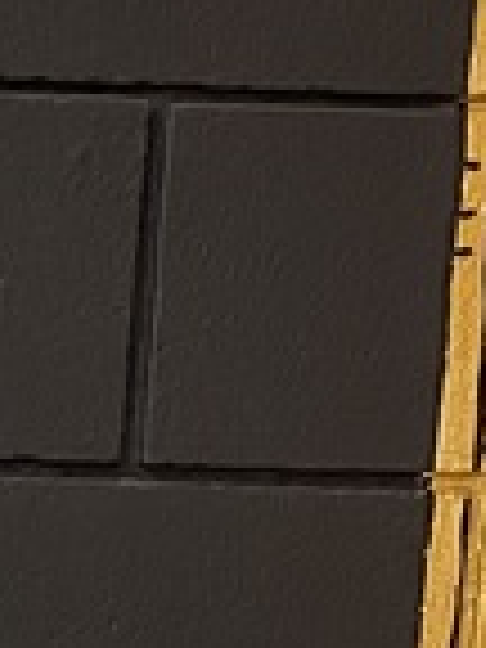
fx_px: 2602
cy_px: 1035
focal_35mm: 139
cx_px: -756
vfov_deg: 13.2
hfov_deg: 9.3
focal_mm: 5.1
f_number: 1.6
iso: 125
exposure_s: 1/60
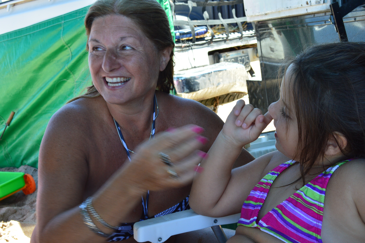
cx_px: 182
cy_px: 122
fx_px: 517
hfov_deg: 38.9
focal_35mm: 51
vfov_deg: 26.4
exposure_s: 1/100
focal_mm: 34
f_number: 9
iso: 400
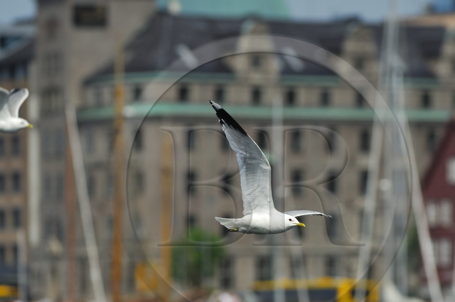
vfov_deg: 3.5
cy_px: 187
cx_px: 260
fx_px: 4870
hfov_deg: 5.3
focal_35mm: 386
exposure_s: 1/1250
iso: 100
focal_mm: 200
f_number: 4
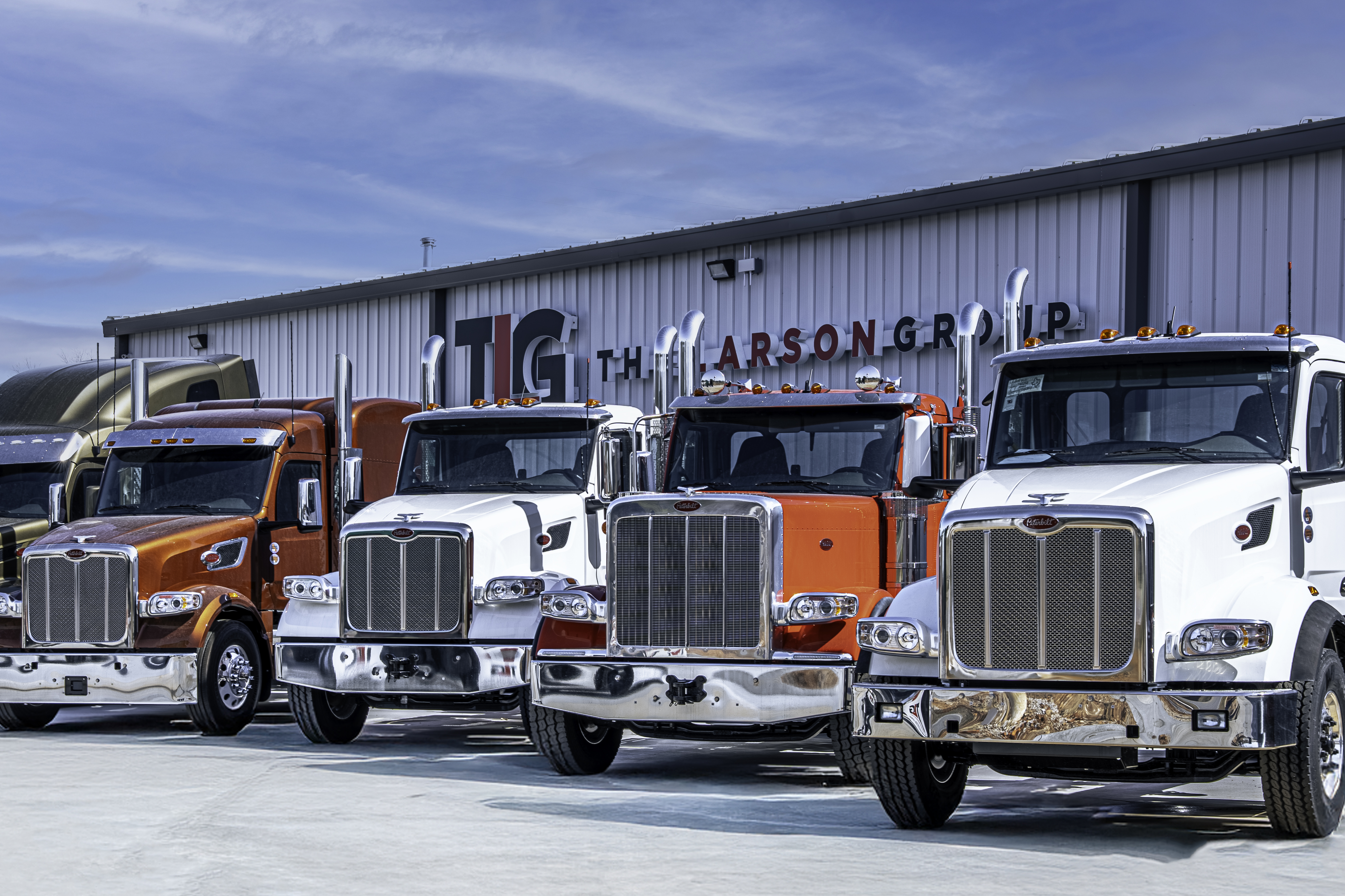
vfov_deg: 18.6
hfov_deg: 27.7
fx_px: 2727
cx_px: 622
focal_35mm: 73
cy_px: 551
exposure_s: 1/4000
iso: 100
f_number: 10
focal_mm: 55
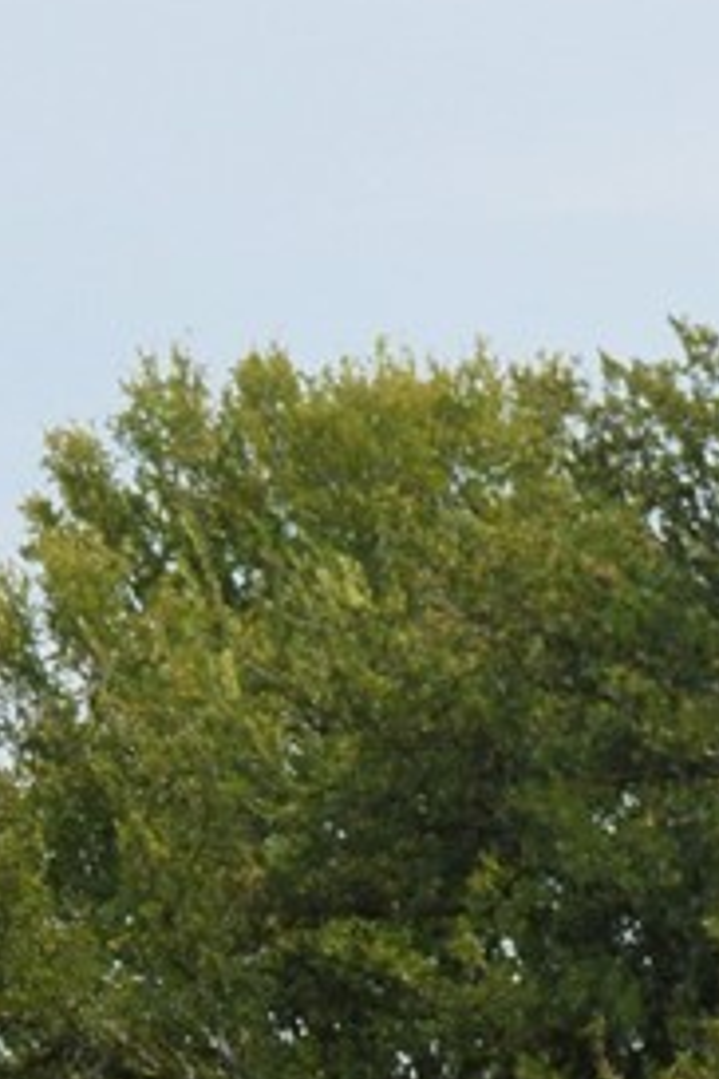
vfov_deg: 4.6
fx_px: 13420
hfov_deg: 3.1
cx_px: -543
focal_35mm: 448
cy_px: 1733
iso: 100
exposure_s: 1/250
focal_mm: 40
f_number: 8
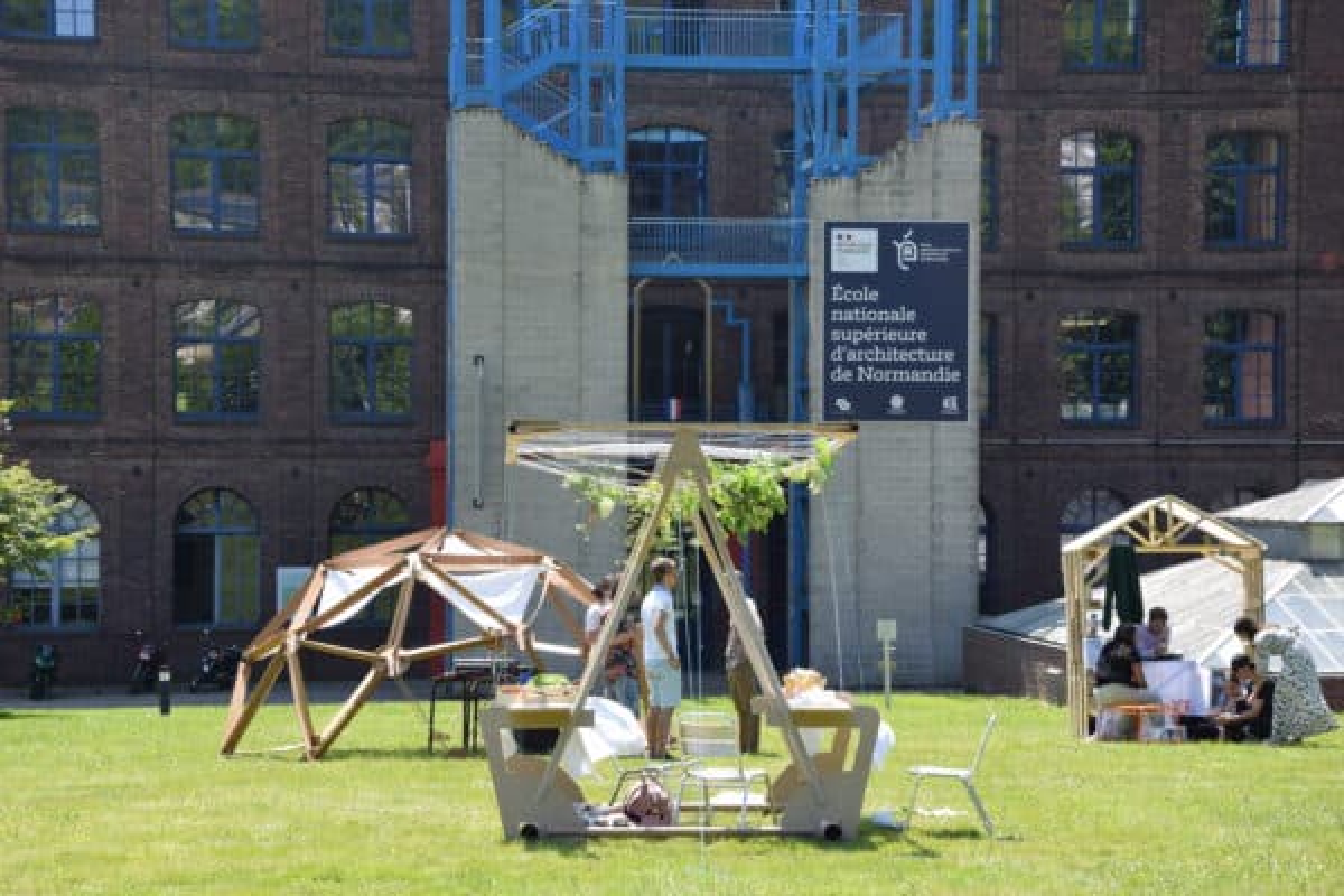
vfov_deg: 18.2
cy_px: 448
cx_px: 672
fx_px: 2800
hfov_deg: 27.0
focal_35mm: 75
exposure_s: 1/250
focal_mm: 50
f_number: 8
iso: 220
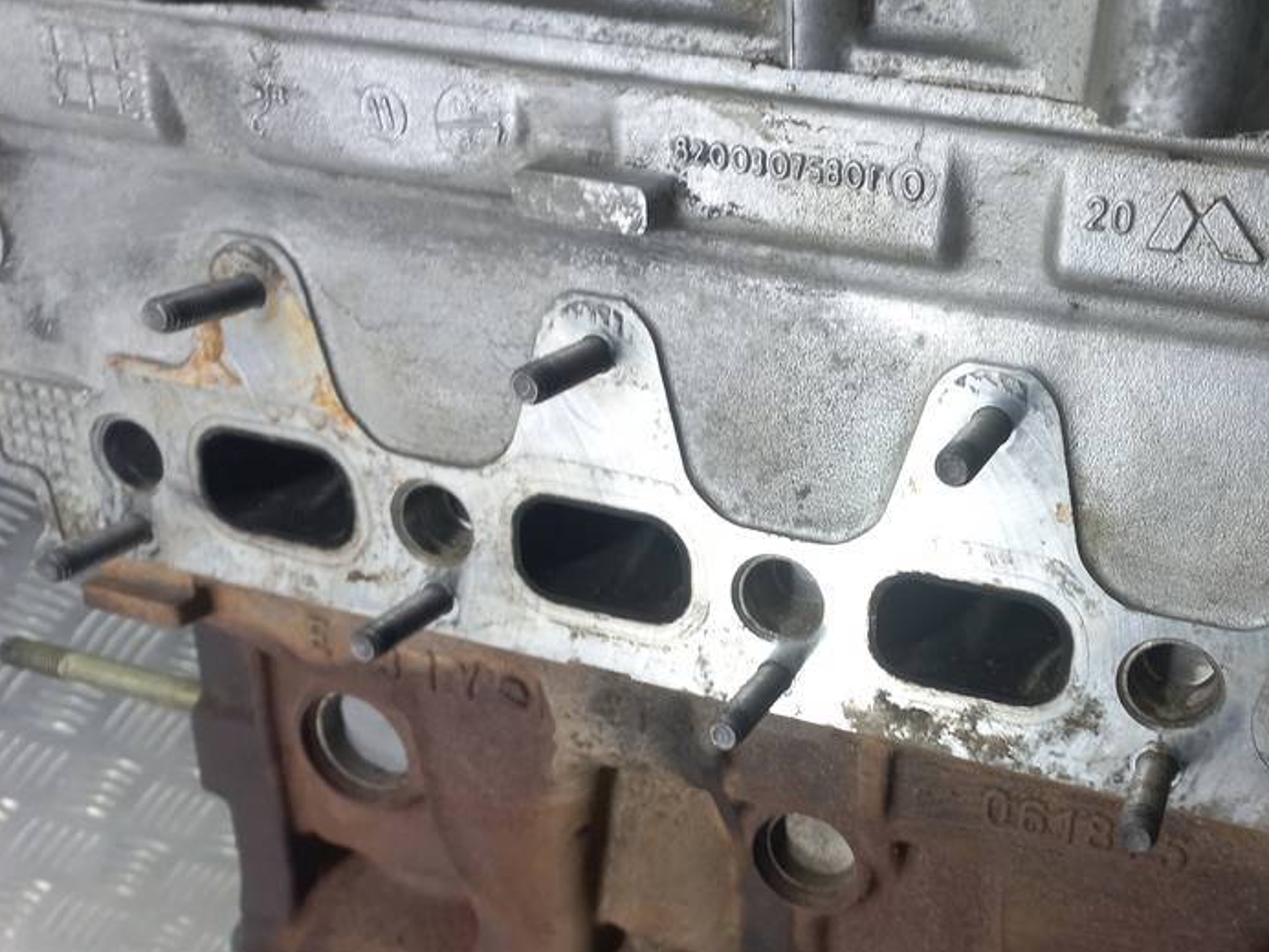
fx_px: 1356
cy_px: 583
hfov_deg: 48.6
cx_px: 922
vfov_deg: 38.5
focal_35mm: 37
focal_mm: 4.6
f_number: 1.8
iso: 80
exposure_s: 1/50
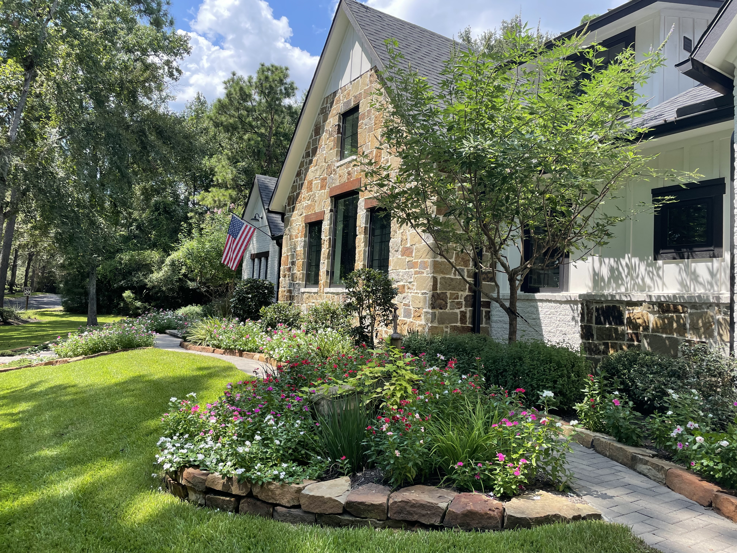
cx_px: 368
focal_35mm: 26
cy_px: 276
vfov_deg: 53.1
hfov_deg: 67.3
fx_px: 554
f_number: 1.6
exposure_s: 1/1082
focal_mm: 4.2
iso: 32
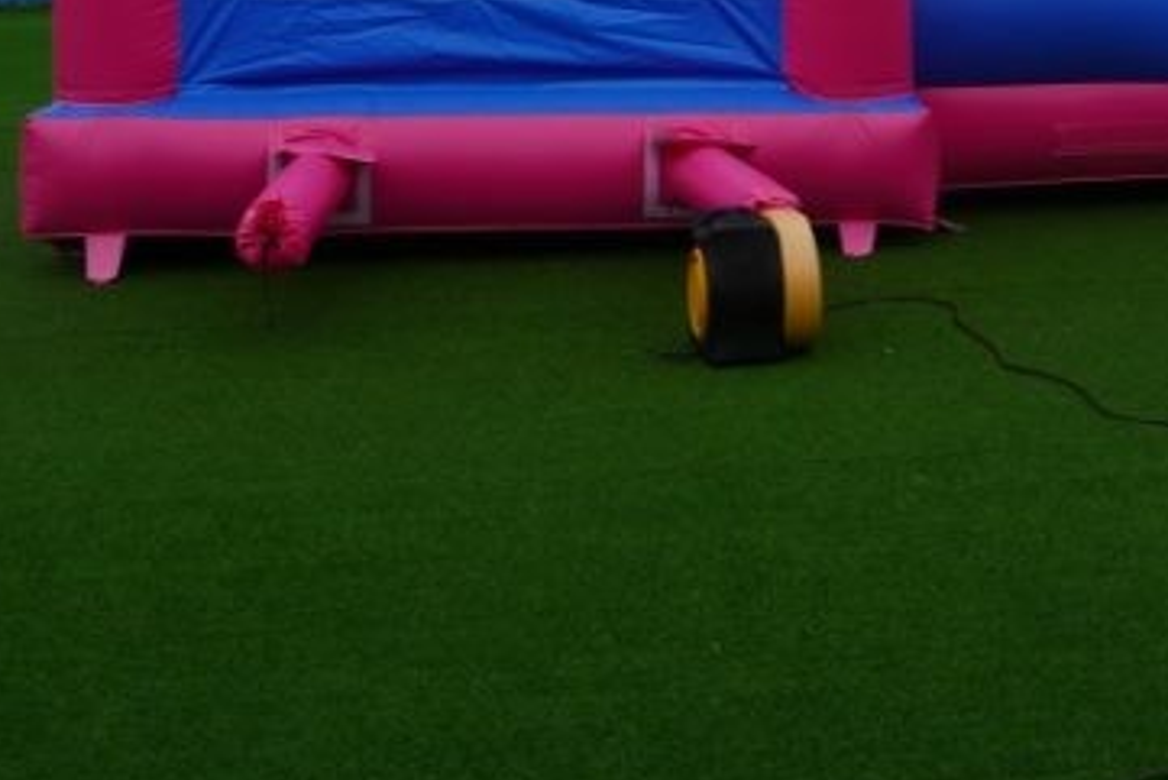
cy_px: -303
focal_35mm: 68
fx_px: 2207
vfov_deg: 18.3
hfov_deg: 29.3
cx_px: 828
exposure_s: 1/125
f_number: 9
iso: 100
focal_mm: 16
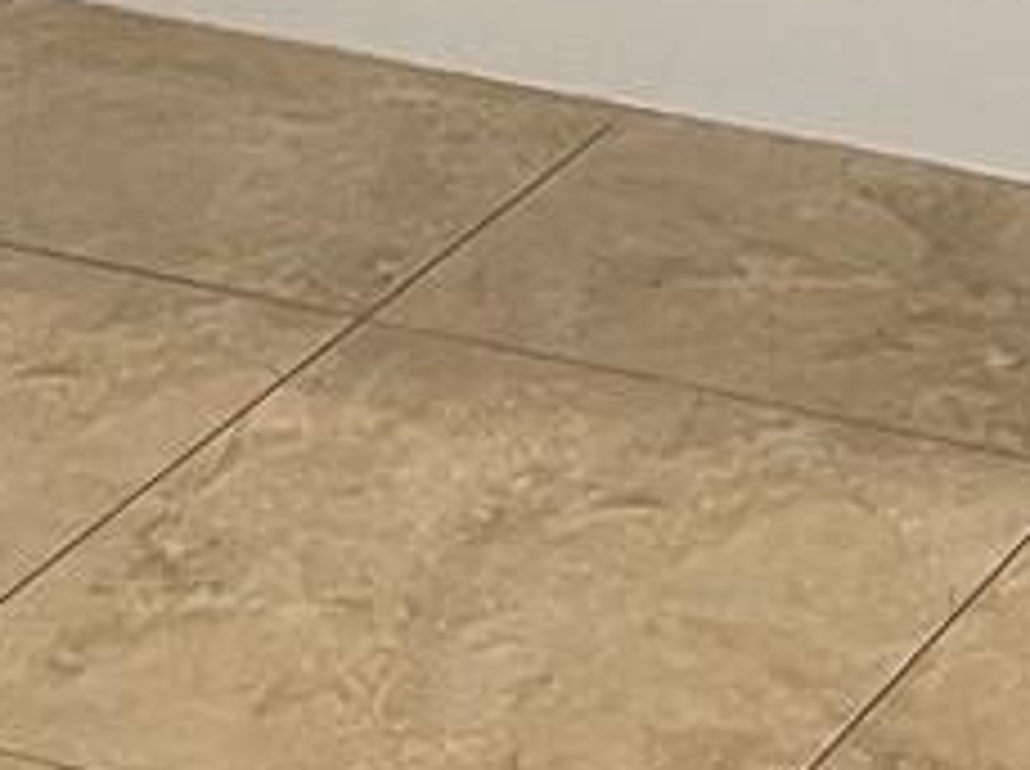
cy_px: -1472
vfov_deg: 7.3
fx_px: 5407
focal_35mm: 182
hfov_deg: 10.7
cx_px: 1273
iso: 125
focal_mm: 4.2
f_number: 1.6
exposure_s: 1/60
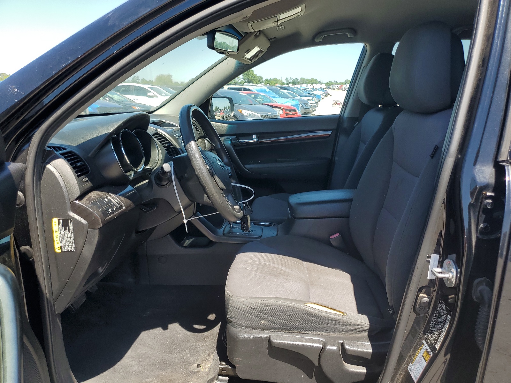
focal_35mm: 26
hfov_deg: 67.3
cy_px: 192
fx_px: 384
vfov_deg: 53.1
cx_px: 256
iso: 50
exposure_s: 1/909
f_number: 1.5
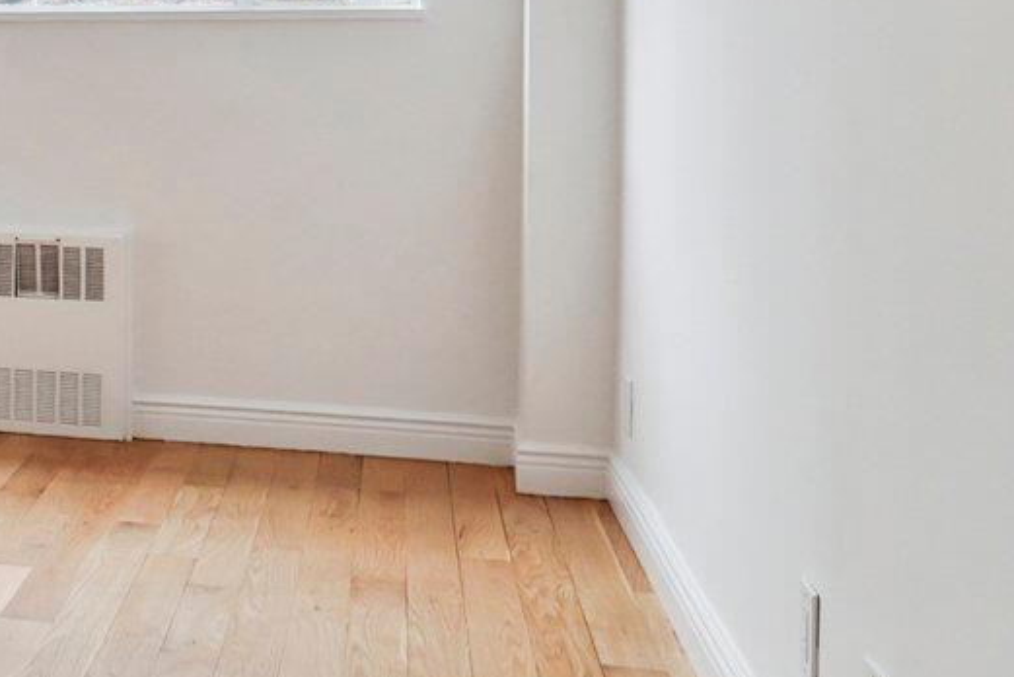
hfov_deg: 31.6
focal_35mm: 55
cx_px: -134
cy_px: 89
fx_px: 1550
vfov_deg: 24.1
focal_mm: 14
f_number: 8
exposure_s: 1/30
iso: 400
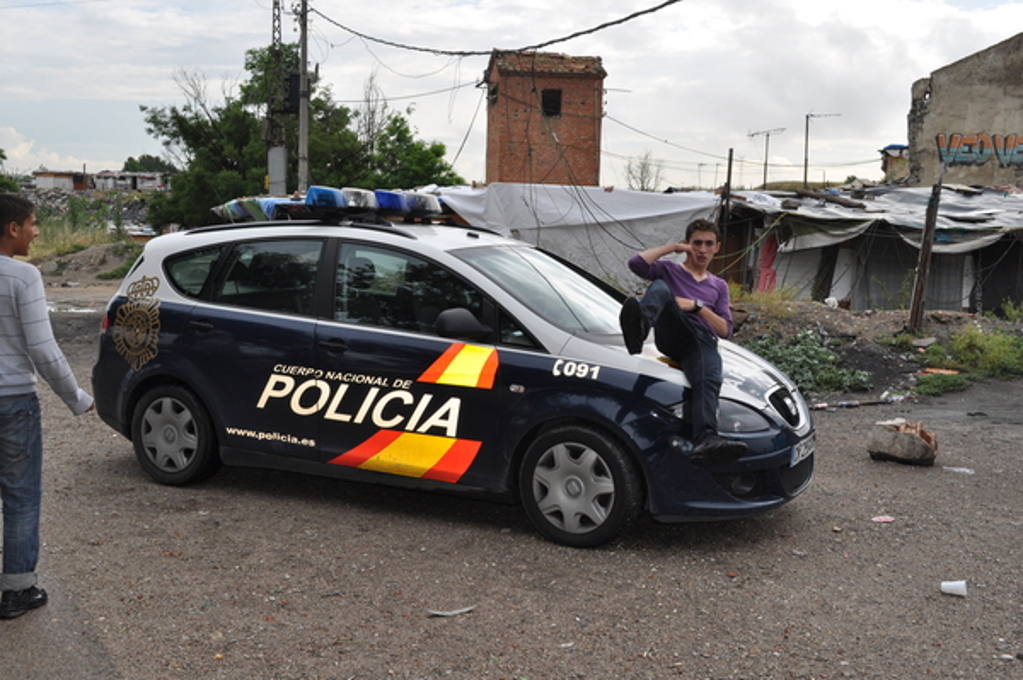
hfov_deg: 49.6
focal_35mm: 39
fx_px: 1107
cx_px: 512
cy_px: 340
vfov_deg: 34.2
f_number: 9
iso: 200
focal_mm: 26
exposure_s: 1/200
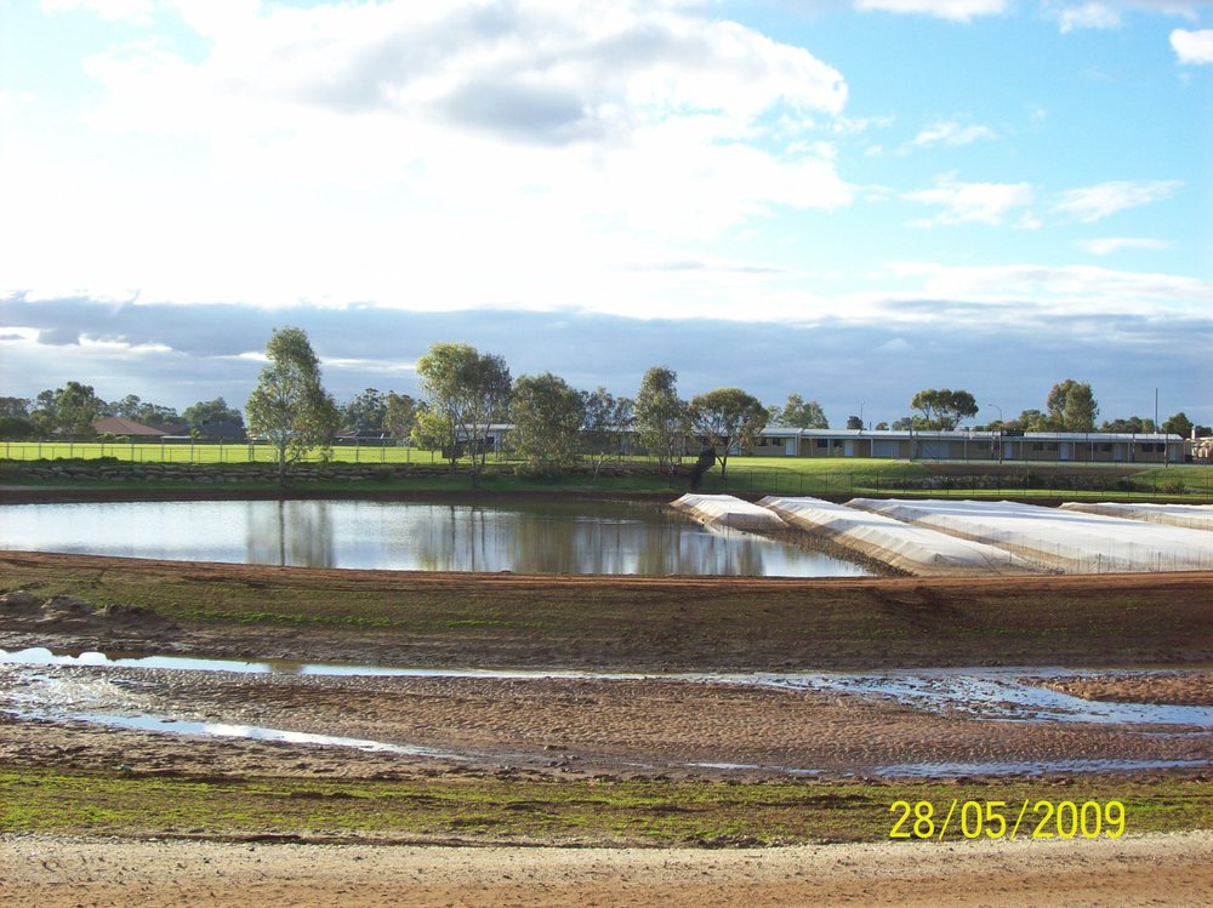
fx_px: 1576
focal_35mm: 45
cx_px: 606
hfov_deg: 42.1
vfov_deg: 32.2
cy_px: 454
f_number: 3
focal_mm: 7.6
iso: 80
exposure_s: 1/543
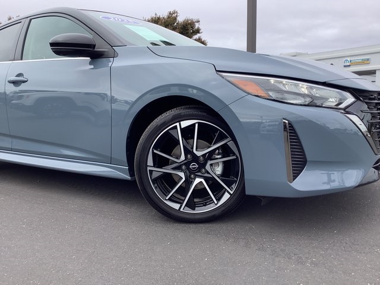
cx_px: 190
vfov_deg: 45.4
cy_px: 142
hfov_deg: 58.4
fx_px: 340
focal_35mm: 31
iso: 25
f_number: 2.4
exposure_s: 1/473
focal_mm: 3.3
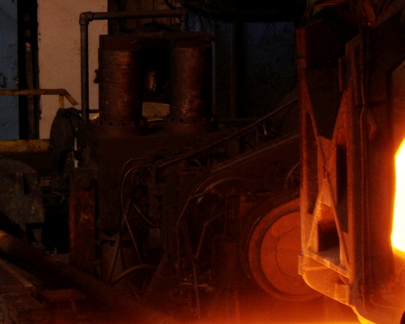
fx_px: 2038
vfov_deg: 9.1
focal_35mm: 170
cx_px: 332
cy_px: 239
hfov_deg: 11.3
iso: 400
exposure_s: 1/2
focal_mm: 55
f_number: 20
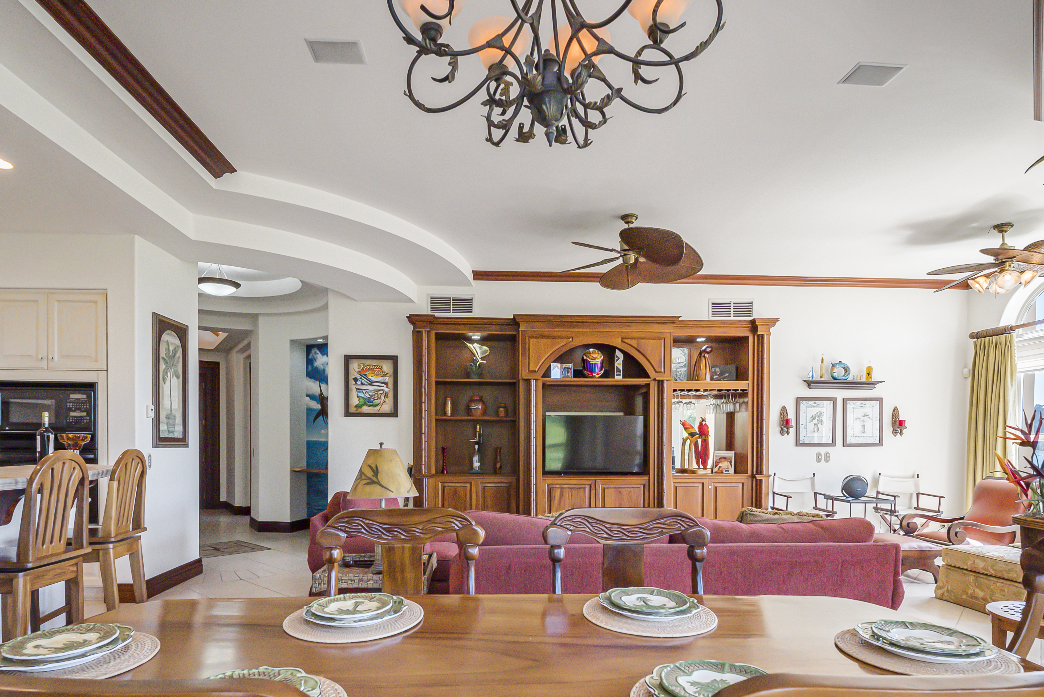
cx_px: 509
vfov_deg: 63.1
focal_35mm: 19
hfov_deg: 86.9
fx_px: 551
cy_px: 460
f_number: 8
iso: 640
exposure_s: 1/50
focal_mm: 14
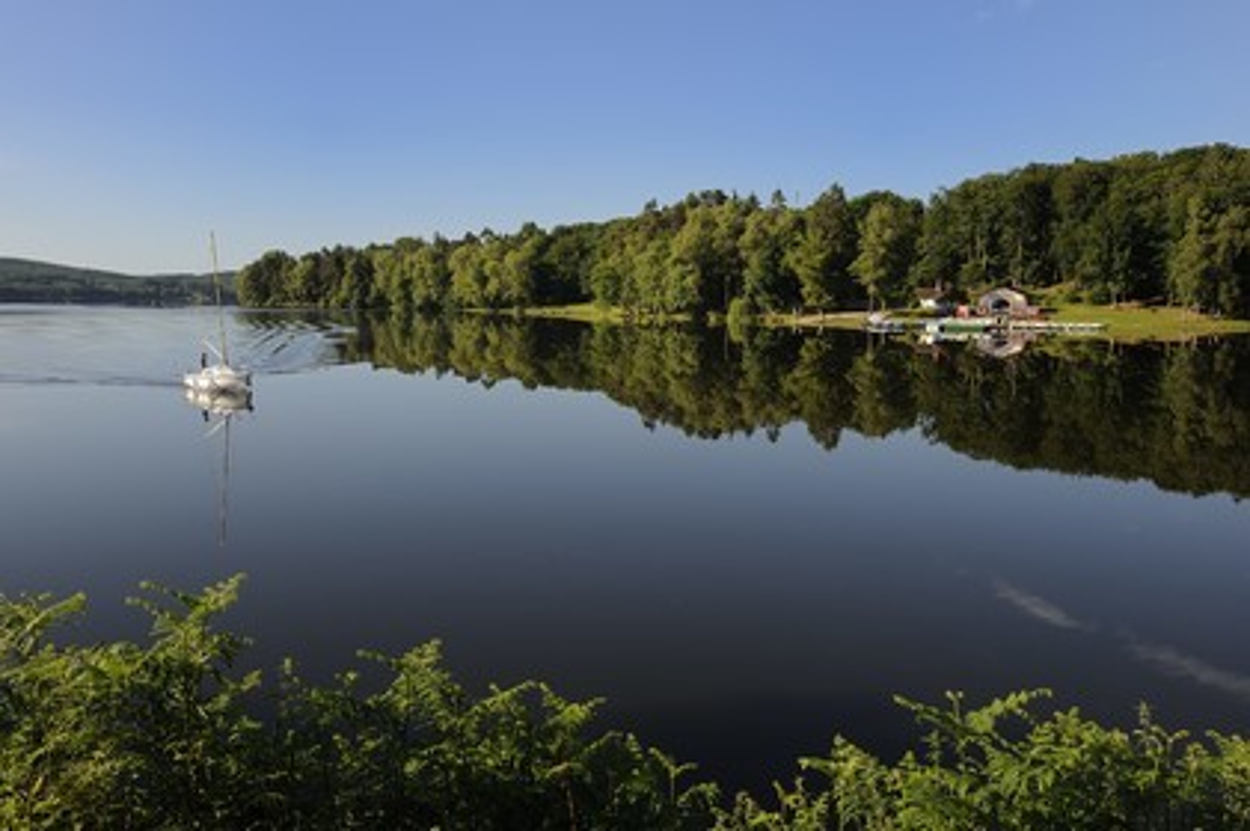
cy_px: 416
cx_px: 625
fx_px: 1110
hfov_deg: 58.8
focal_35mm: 32
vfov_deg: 41.1
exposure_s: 1/160
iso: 200
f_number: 11
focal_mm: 32
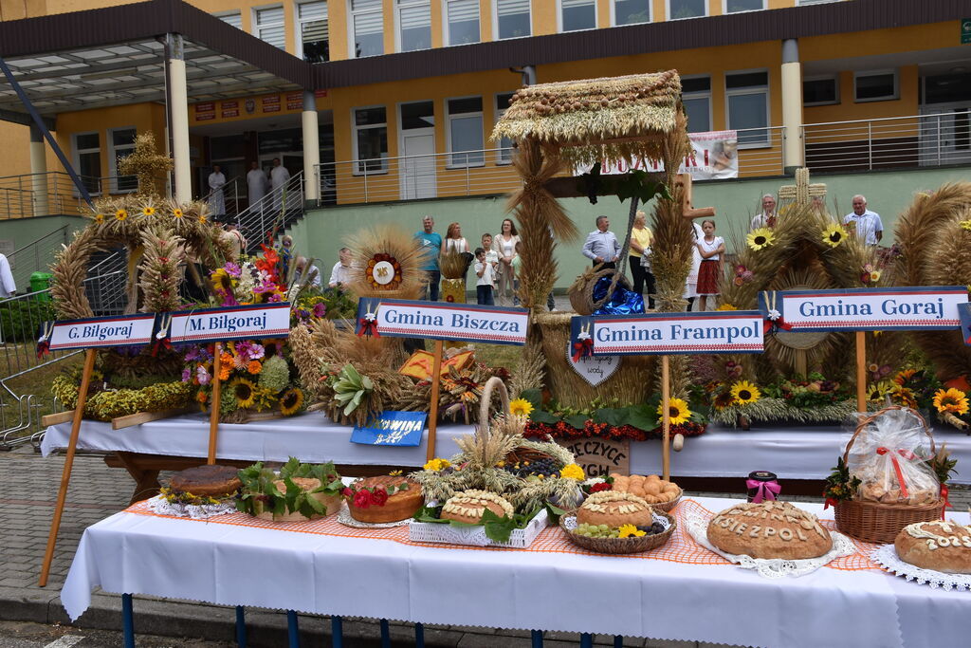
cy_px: 324
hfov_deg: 57.2
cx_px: 486
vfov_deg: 40.0
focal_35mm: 33
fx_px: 890
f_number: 9
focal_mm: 22
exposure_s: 1/320
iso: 200
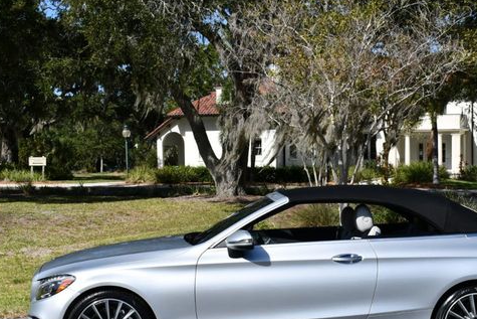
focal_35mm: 62
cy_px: 203
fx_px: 822
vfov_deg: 21.9
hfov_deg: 32.2
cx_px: 307
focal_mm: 23
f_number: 9
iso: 100
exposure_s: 1/320
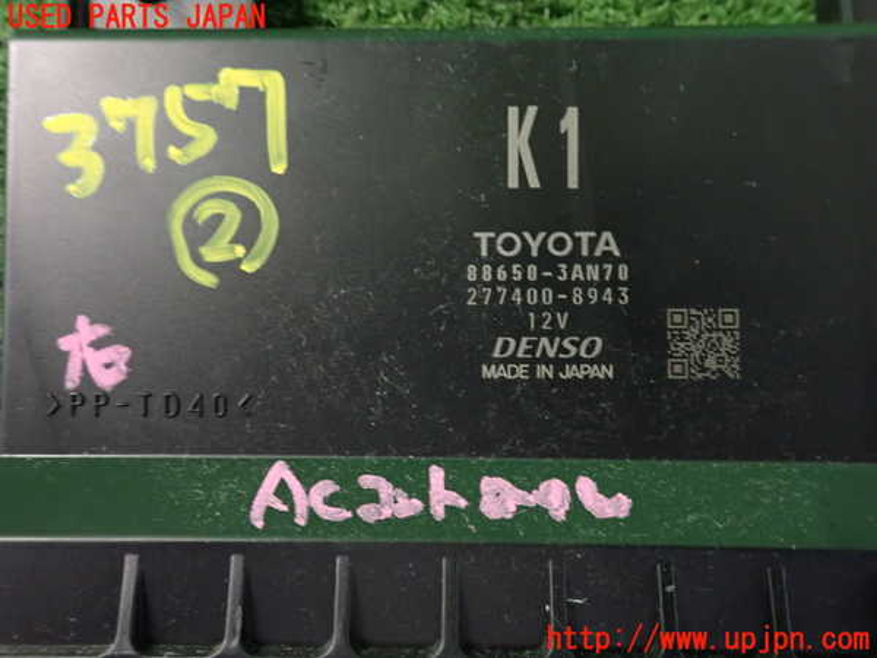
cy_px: 329
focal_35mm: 30
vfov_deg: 46.8
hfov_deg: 60.0
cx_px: 438
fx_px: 760
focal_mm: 5.4
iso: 800
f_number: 2.3
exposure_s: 1/25
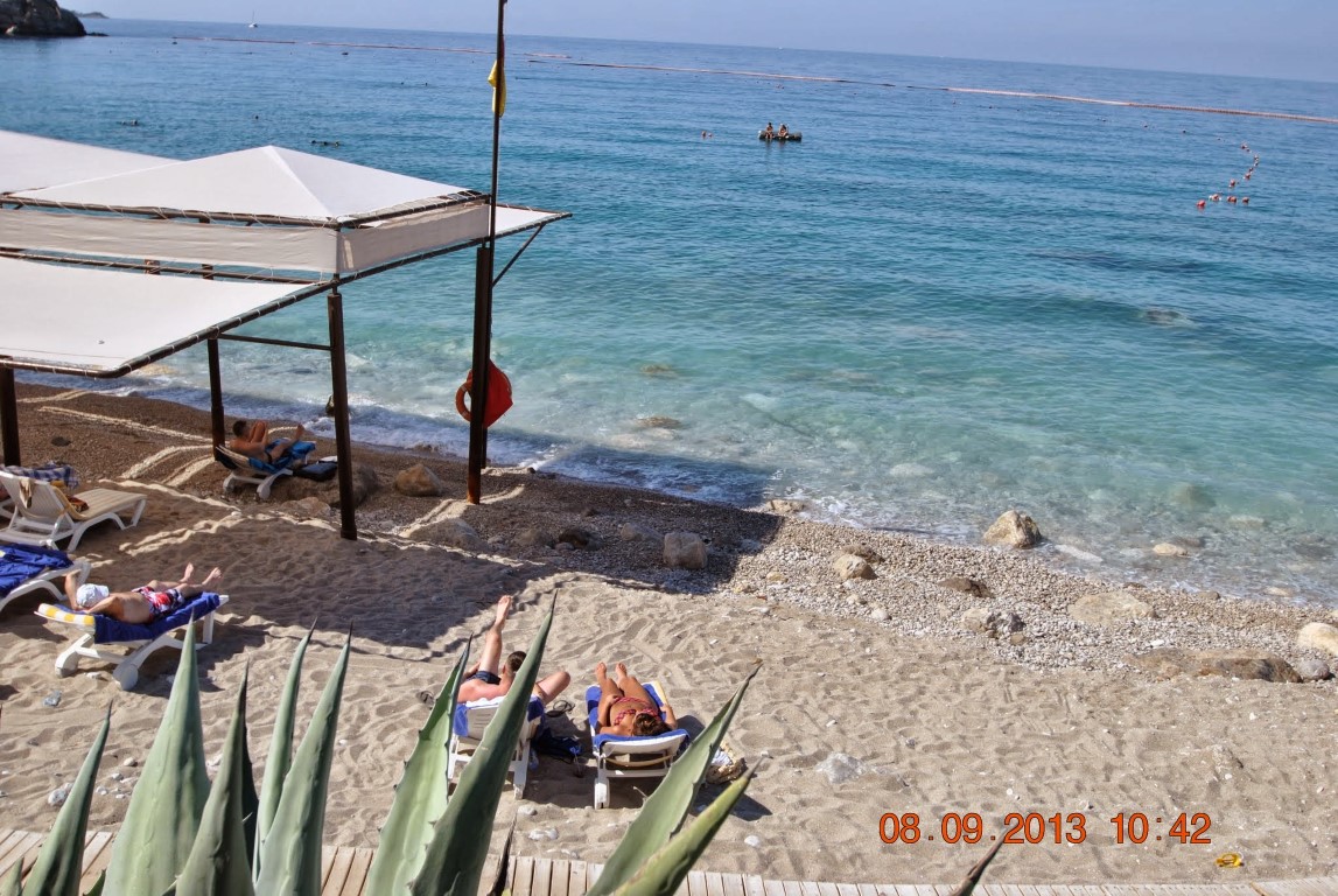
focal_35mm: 36
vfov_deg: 37.0
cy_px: 448
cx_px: 669
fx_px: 1340
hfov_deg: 53.1
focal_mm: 24
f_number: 8
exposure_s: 1/250
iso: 100
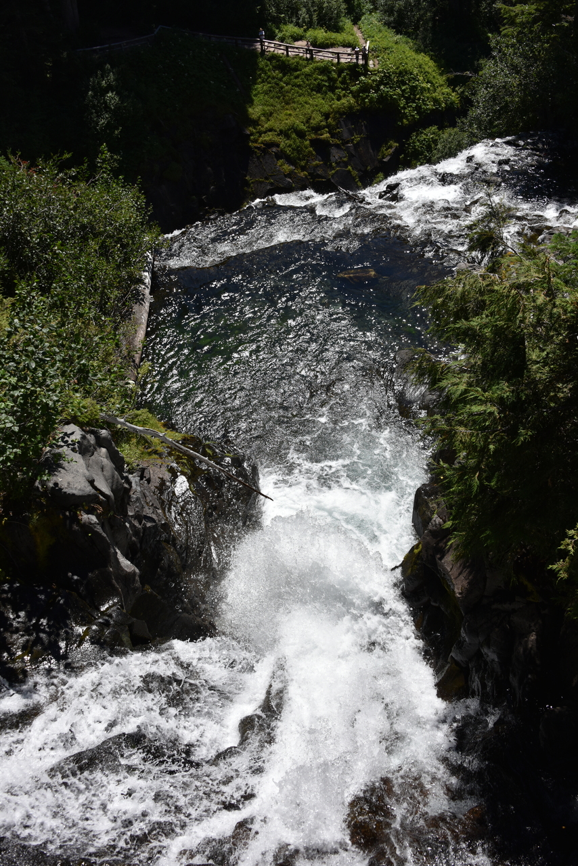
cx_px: 289
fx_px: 915
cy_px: 433
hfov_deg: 35.1
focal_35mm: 38
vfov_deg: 50.7
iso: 100
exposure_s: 1/400
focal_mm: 38
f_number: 10
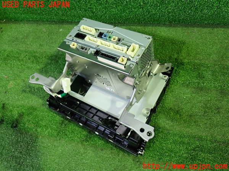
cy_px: 86
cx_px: 114
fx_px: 198
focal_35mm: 30
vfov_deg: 46.8
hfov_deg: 60.0
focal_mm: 5.4
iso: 400
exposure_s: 1/30
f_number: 2.3
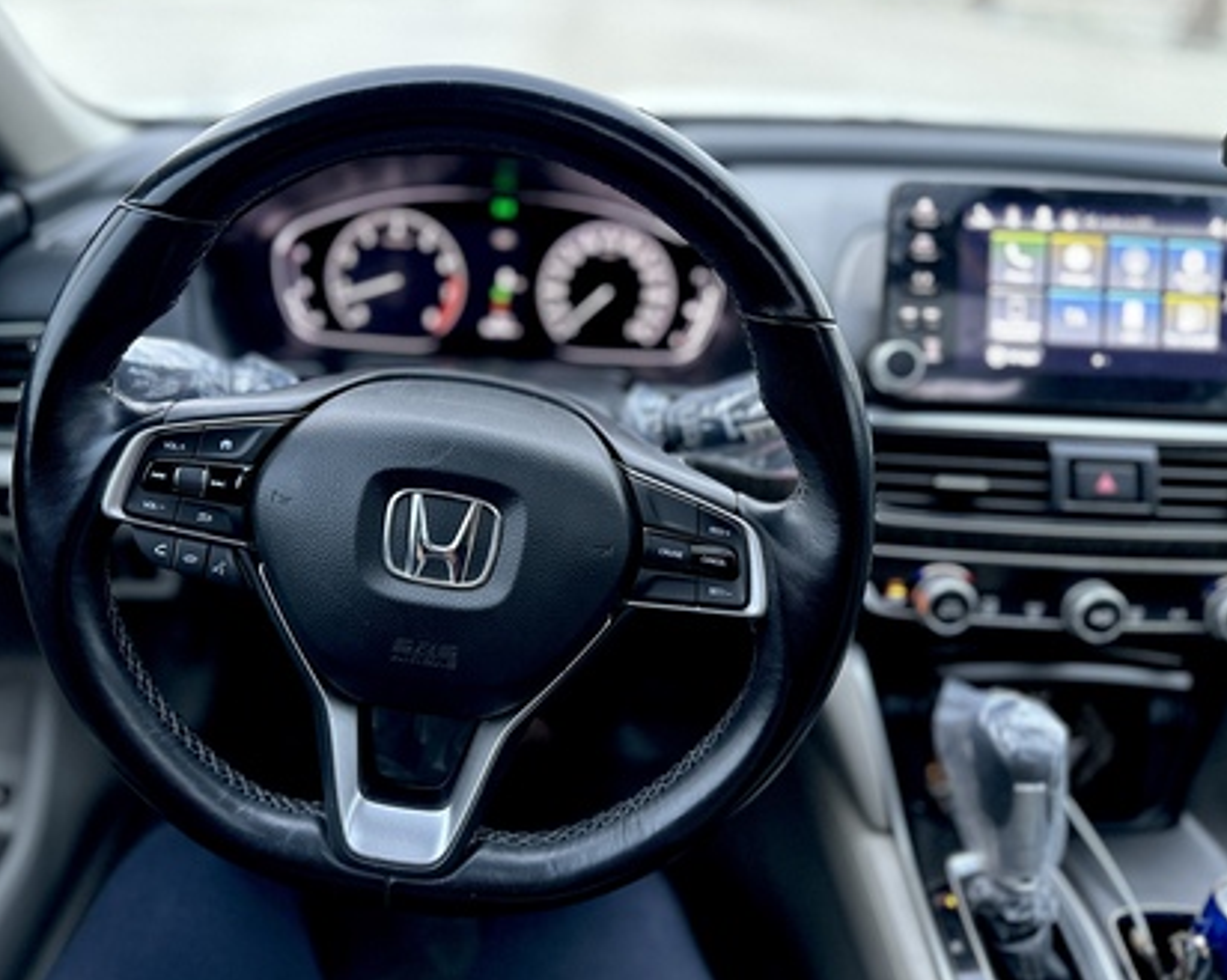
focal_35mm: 26
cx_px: 561
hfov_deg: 66.0
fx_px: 944
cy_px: 475
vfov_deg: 54.9
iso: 800
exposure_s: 1/50
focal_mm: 6.86
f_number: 1.78
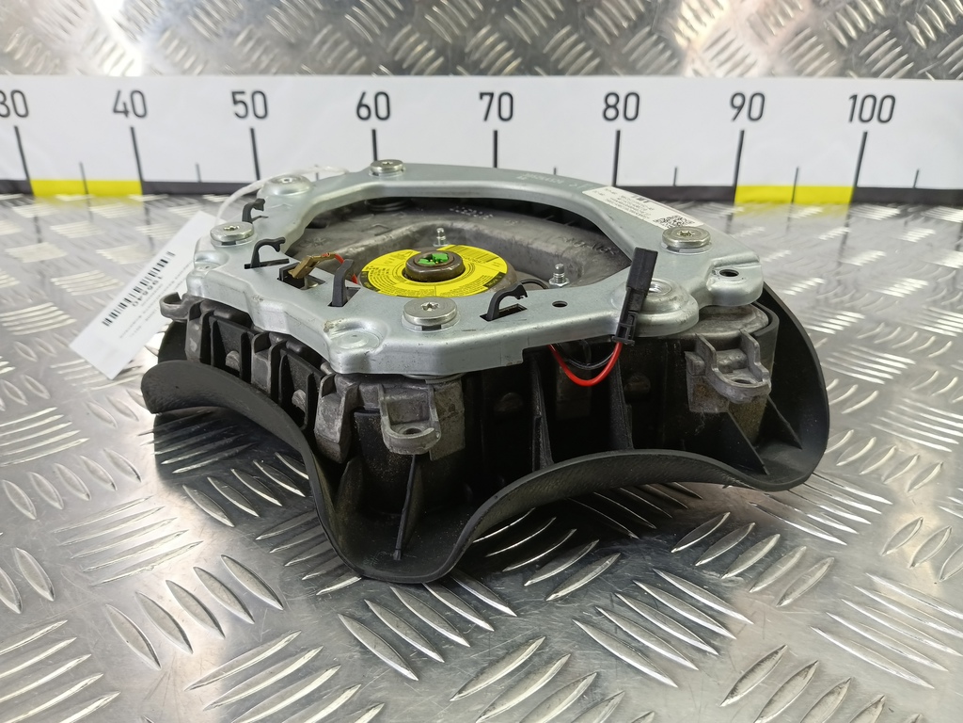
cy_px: 362
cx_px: 482
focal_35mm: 23
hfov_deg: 73.9
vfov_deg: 58.9
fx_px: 640
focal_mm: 4.11
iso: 155
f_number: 1.6
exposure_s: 1/50
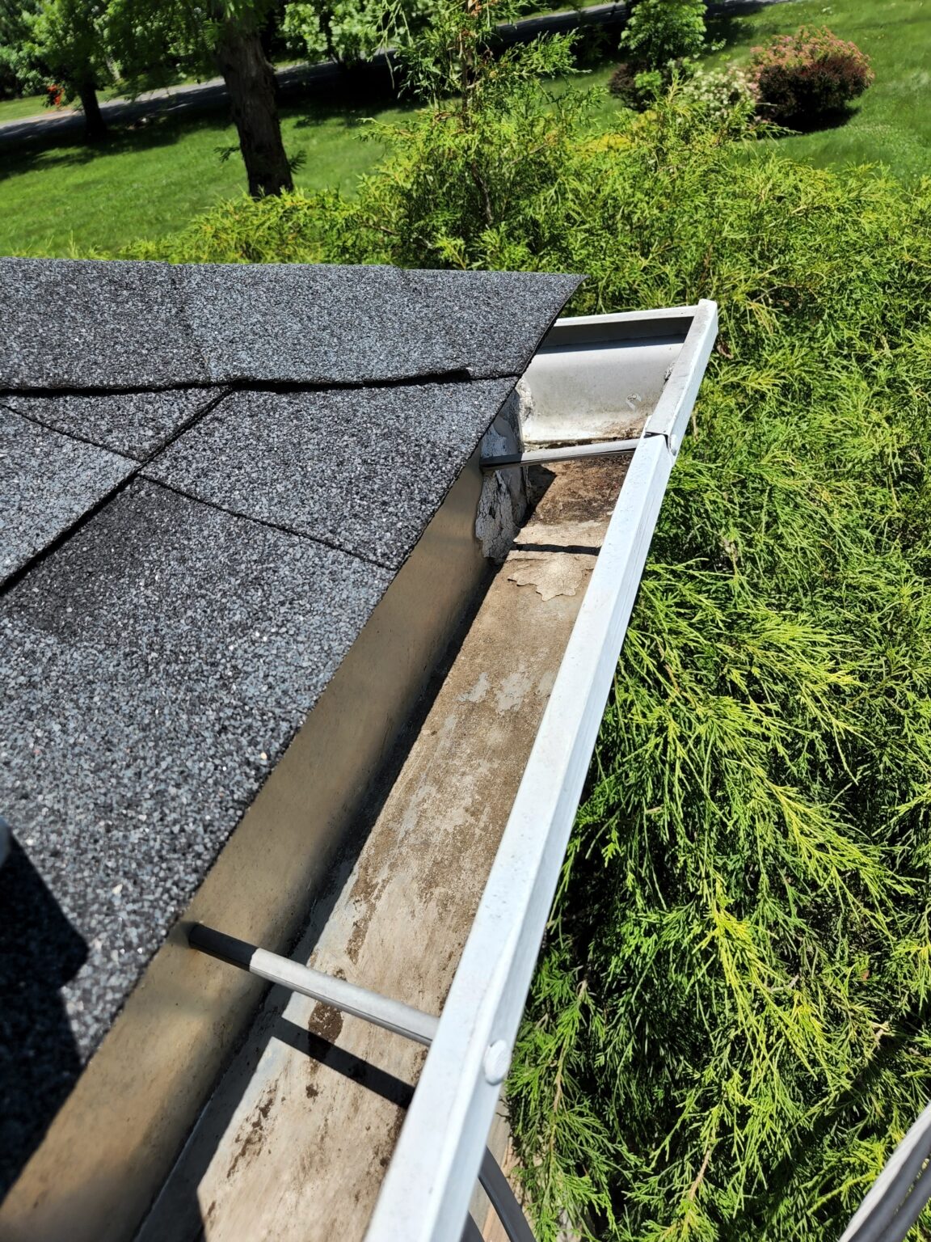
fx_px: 825
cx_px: 466
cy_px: 621
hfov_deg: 58.9
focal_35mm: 23
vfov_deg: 73.9
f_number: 1.8
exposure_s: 1/1761
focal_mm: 5.4
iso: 20
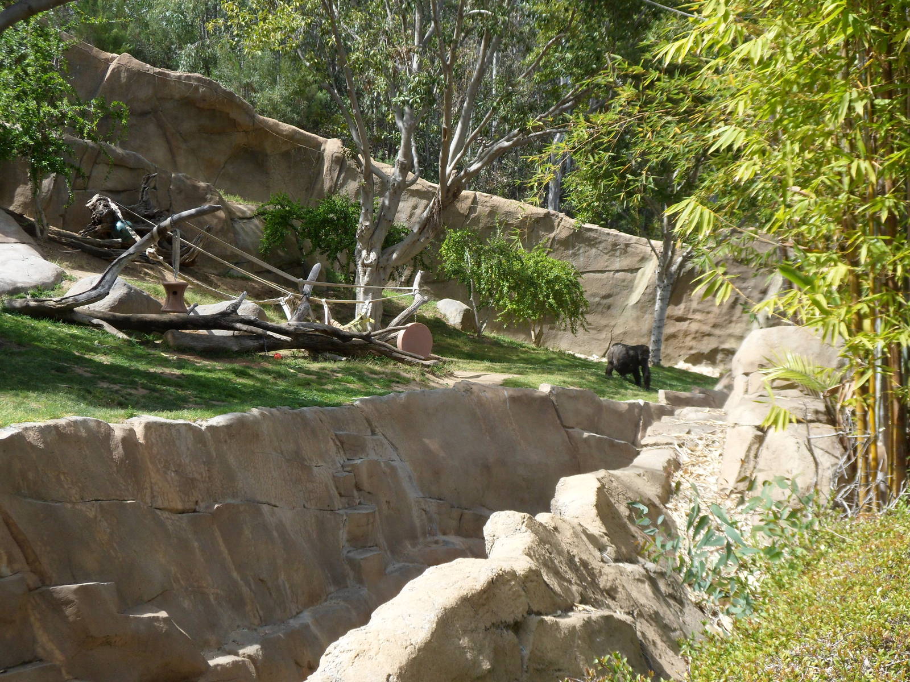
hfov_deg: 36.8
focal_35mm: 52
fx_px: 1367
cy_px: 341
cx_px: 455
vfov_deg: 28.0
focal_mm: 8.1
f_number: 4.3
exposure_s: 1/350
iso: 80
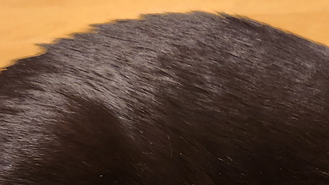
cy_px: 289
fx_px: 724
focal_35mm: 83
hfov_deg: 24.9
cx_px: 294
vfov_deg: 13.6
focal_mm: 5.4
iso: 640
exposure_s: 1/40
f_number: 1.8
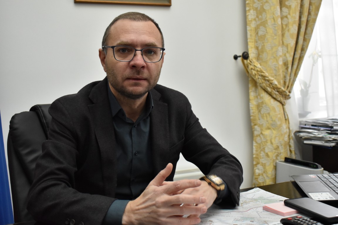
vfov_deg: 30.8
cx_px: 169
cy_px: 112
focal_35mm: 44
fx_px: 408
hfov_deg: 45.0
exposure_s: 1/100
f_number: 5
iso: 1600
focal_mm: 29
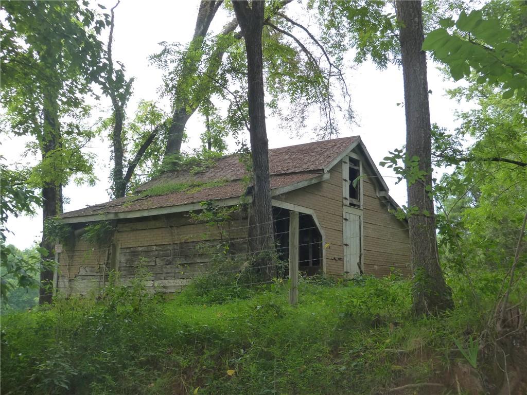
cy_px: 198
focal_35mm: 42
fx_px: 639
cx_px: 264
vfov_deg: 34.3
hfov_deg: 44.8
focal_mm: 7.4
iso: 160
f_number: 3.2
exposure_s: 1/125
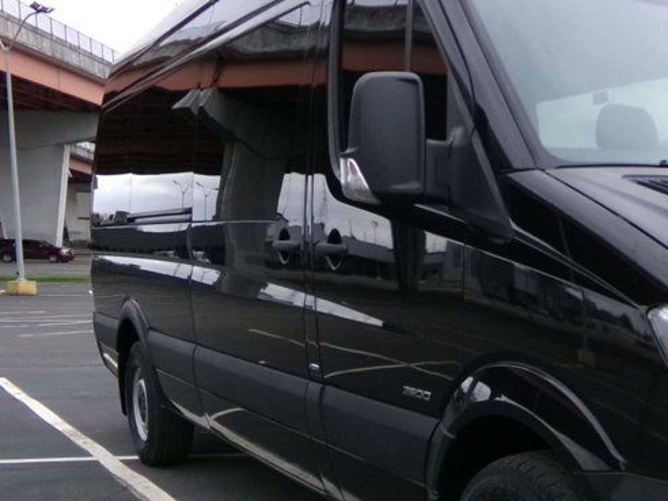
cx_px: 672
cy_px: 368
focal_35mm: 50
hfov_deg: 34.6
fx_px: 965
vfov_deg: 28.7
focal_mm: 4.3
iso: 231
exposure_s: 1/60
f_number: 11.07
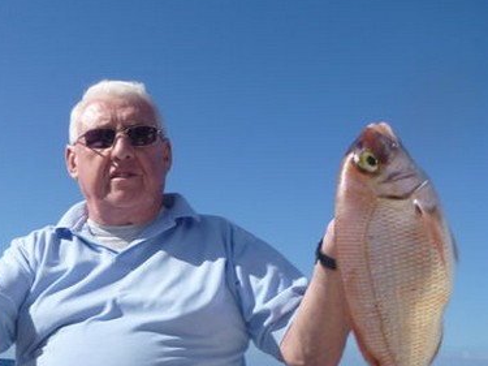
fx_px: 662
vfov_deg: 30.7
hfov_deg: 38.6
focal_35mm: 47
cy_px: 236
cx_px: 83
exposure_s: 1/160
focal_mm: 4.9
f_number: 10
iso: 100
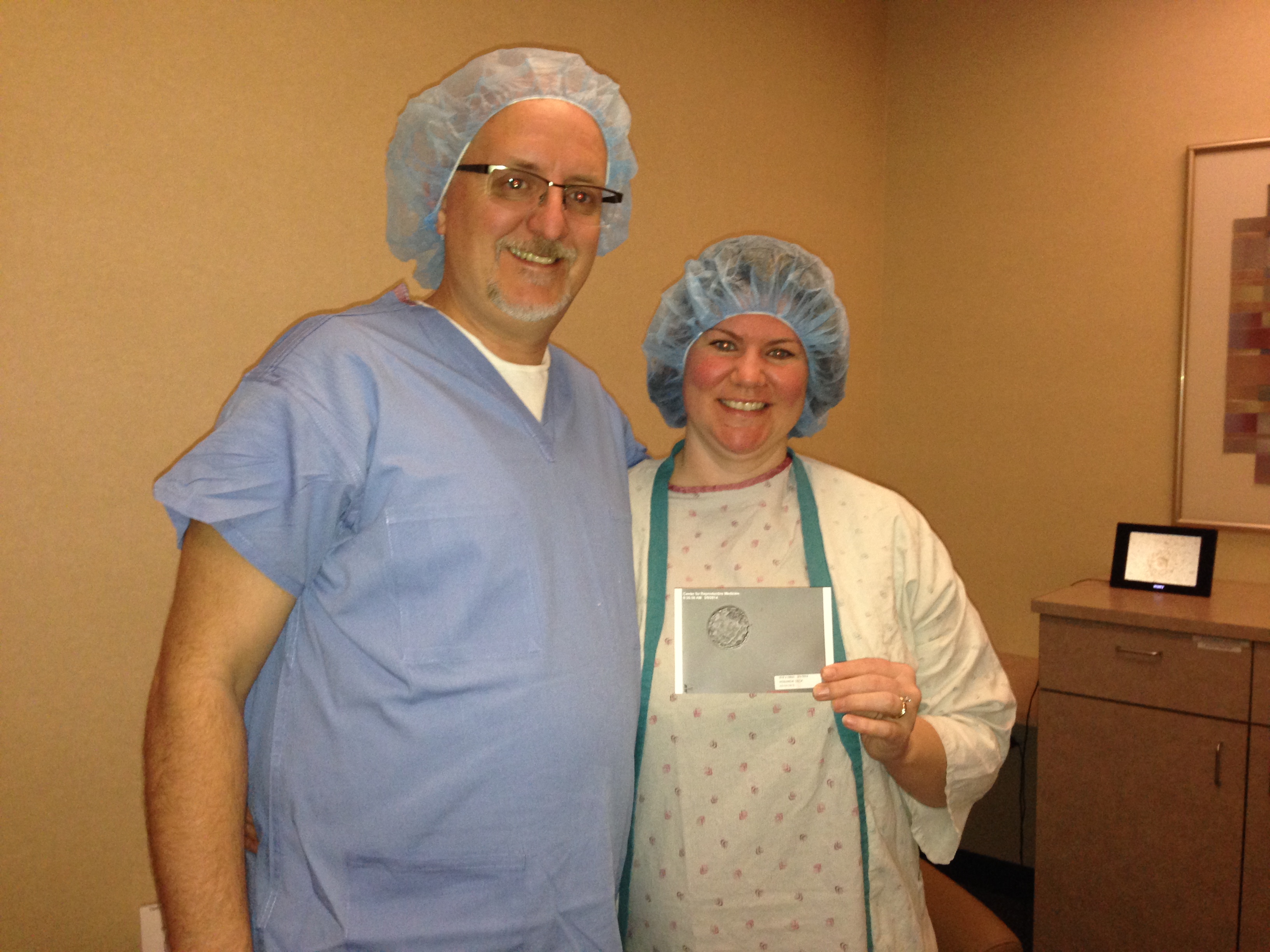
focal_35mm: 33
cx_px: 635
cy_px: 476
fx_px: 1211
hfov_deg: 55.4
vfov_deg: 42.9
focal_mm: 4.12
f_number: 2.4
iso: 160
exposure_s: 1/16
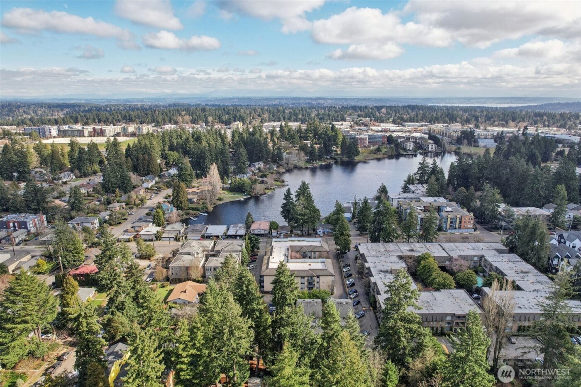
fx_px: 355
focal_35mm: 22
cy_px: 194
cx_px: 290
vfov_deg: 57.2
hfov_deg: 78.6
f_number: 2.8
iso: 100
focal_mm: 8.4
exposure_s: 1/1250
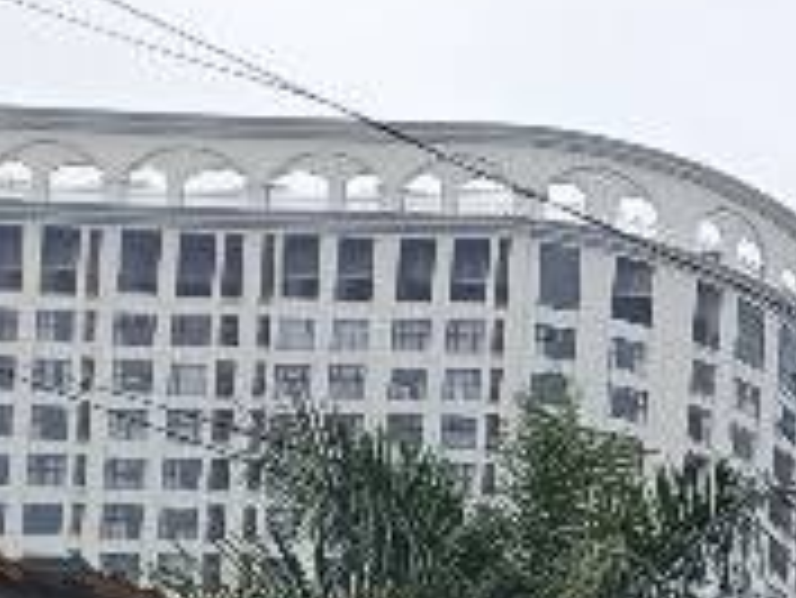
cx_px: 2289
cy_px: 1592
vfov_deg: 8.7
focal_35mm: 150
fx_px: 3452
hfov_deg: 10.2
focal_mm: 4.84
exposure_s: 1/204
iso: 80
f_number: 1.8
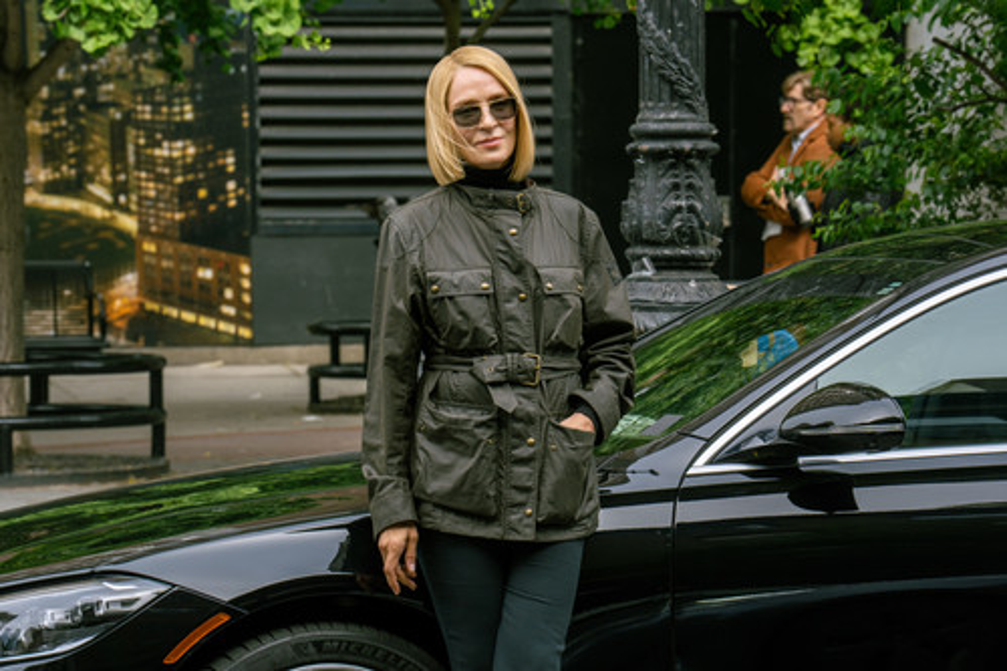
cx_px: 504
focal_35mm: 188
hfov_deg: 10.9
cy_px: 336
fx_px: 5257
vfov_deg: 7.3
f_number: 11
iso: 320
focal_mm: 188
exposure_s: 1/250
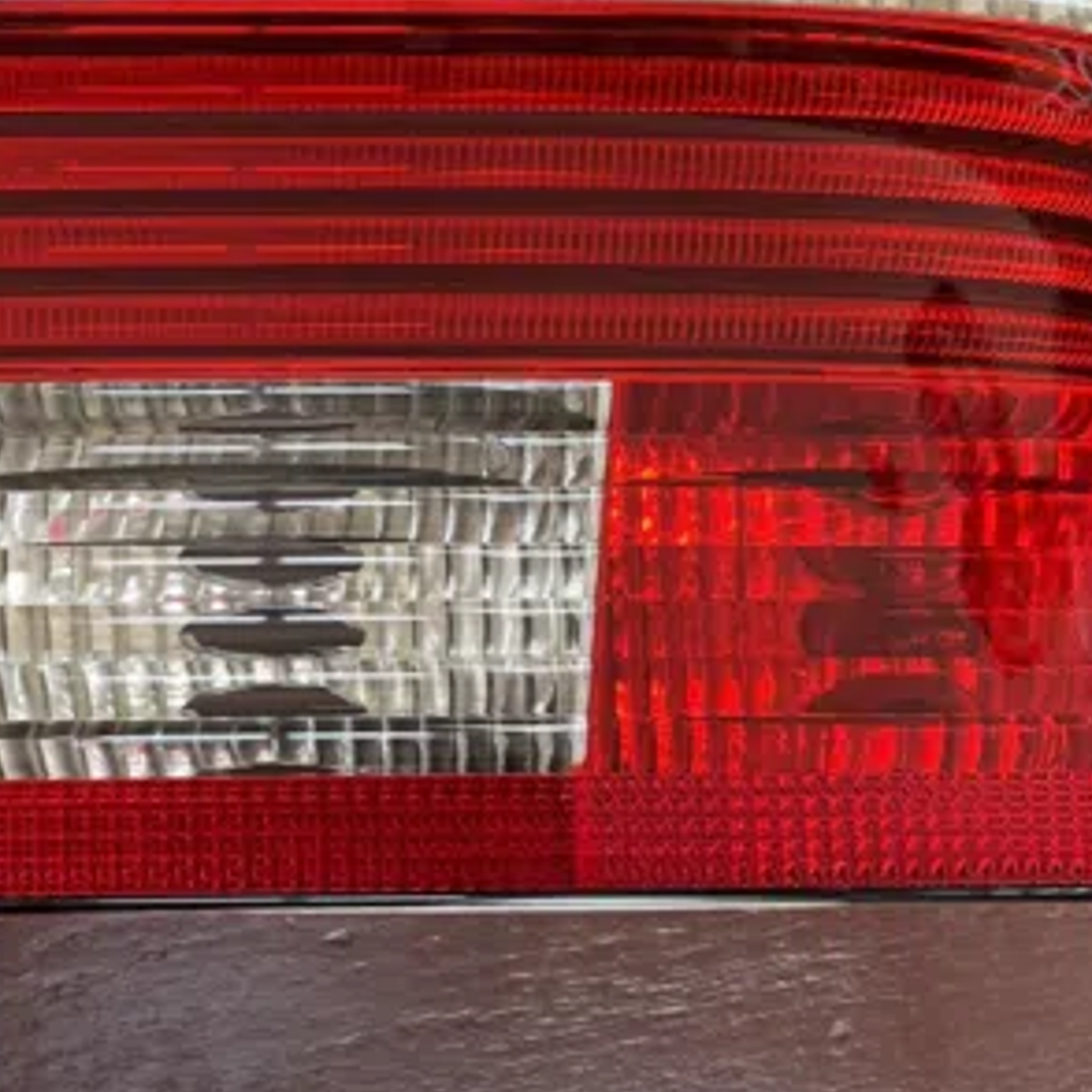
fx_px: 1785
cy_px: 308
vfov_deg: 33.5
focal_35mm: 50
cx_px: 197
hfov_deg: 32.9
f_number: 1.6
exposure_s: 1/121
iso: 100
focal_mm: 4.2
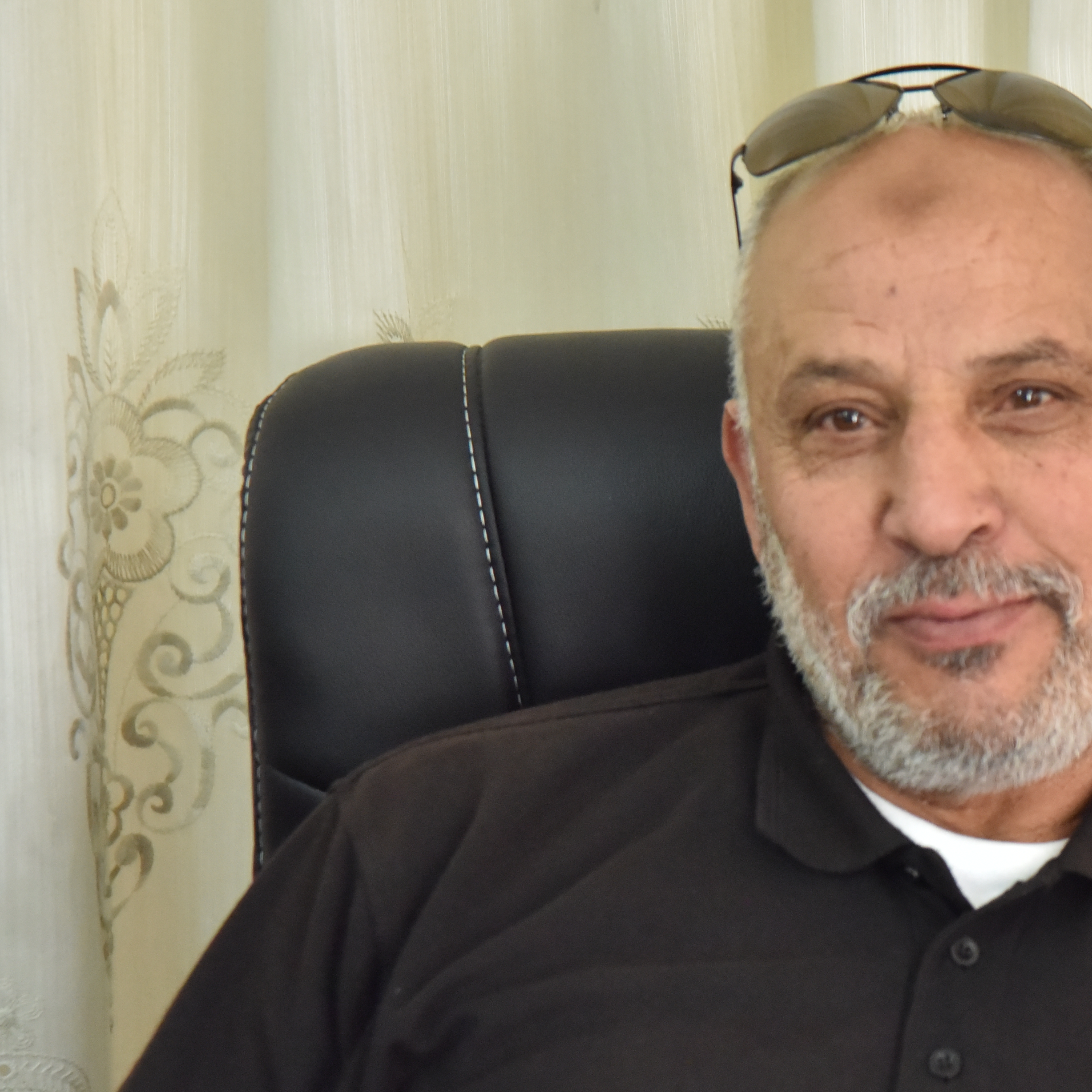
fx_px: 7638
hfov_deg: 8.1
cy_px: 718
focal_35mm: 214
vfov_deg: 8.2
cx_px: 1075
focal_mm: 112
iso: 2500
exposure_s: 1/80
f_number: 4.5
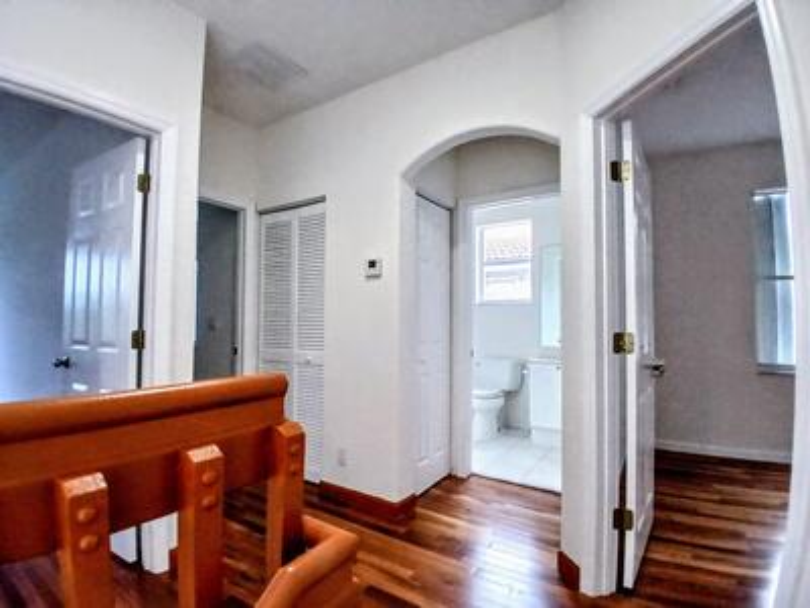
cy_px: 304
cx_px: 405
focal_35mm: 17
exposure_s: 1/30
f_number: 2.2
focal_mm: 1.4
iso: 250
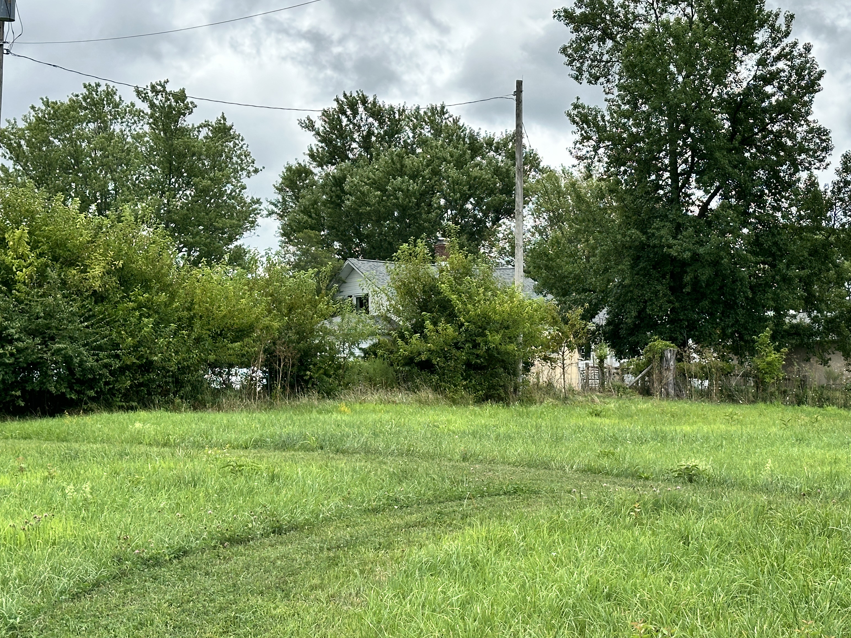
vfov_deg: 23.3
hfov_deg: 30.7
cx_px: 496
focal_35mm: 63
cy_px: 365
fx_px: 1549
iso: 64
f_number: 1.78
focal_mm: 6.86
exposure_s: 1/2358
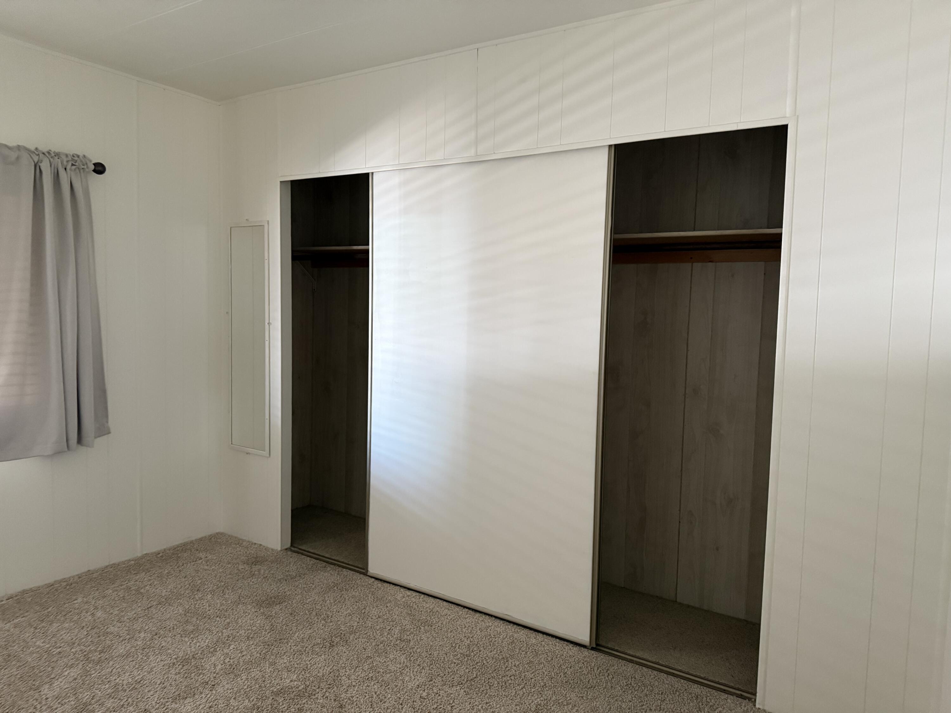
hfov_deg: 71.6
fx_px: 659
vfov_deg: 56.8
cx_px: 476
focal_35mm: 24
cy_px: 356
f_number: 1.78
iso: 640
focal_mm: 6.76
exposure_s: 1/60
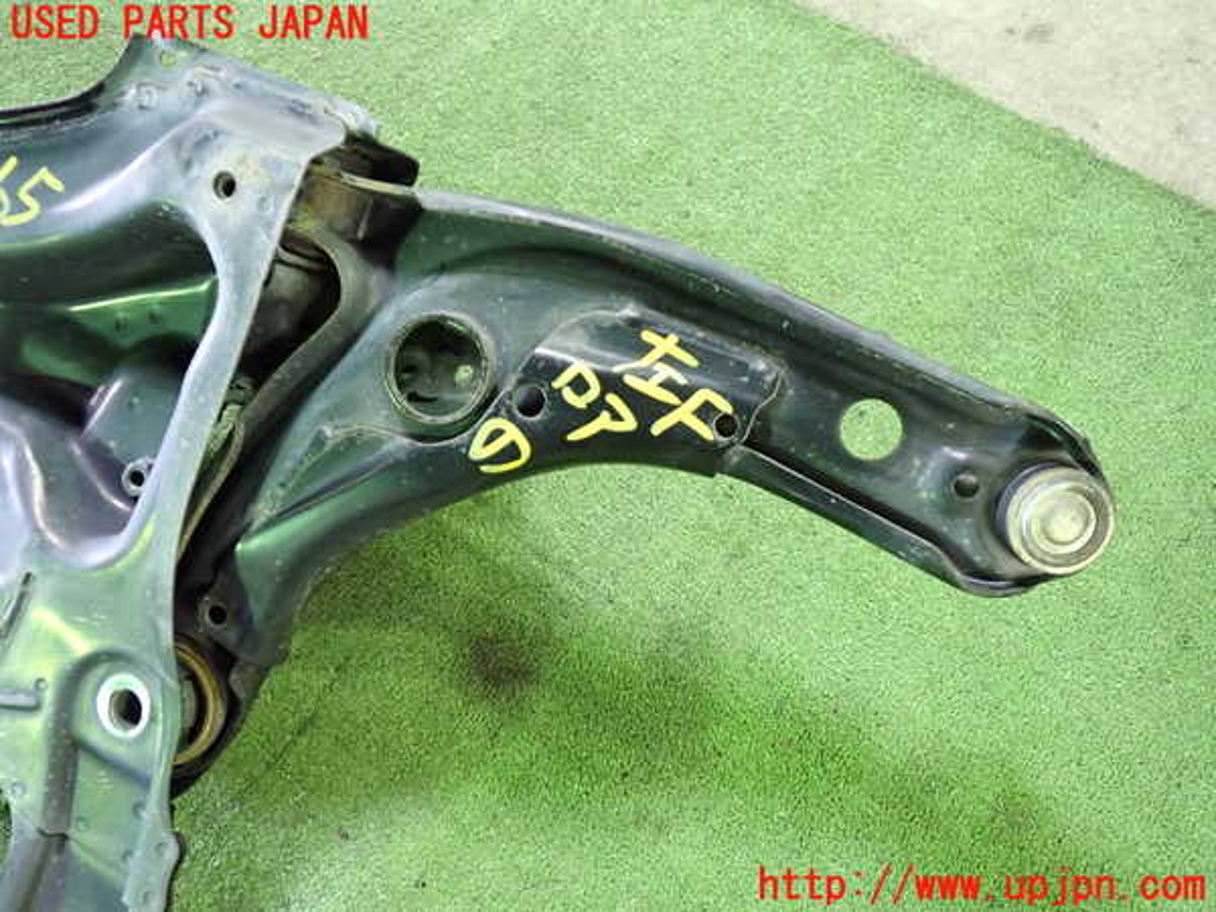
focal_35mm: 30
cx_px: 608
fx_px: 1054
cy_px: 456
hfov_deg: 60.0
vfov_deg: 46.8
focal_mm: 5.4
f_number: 2.3
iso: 800
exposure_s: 1/30
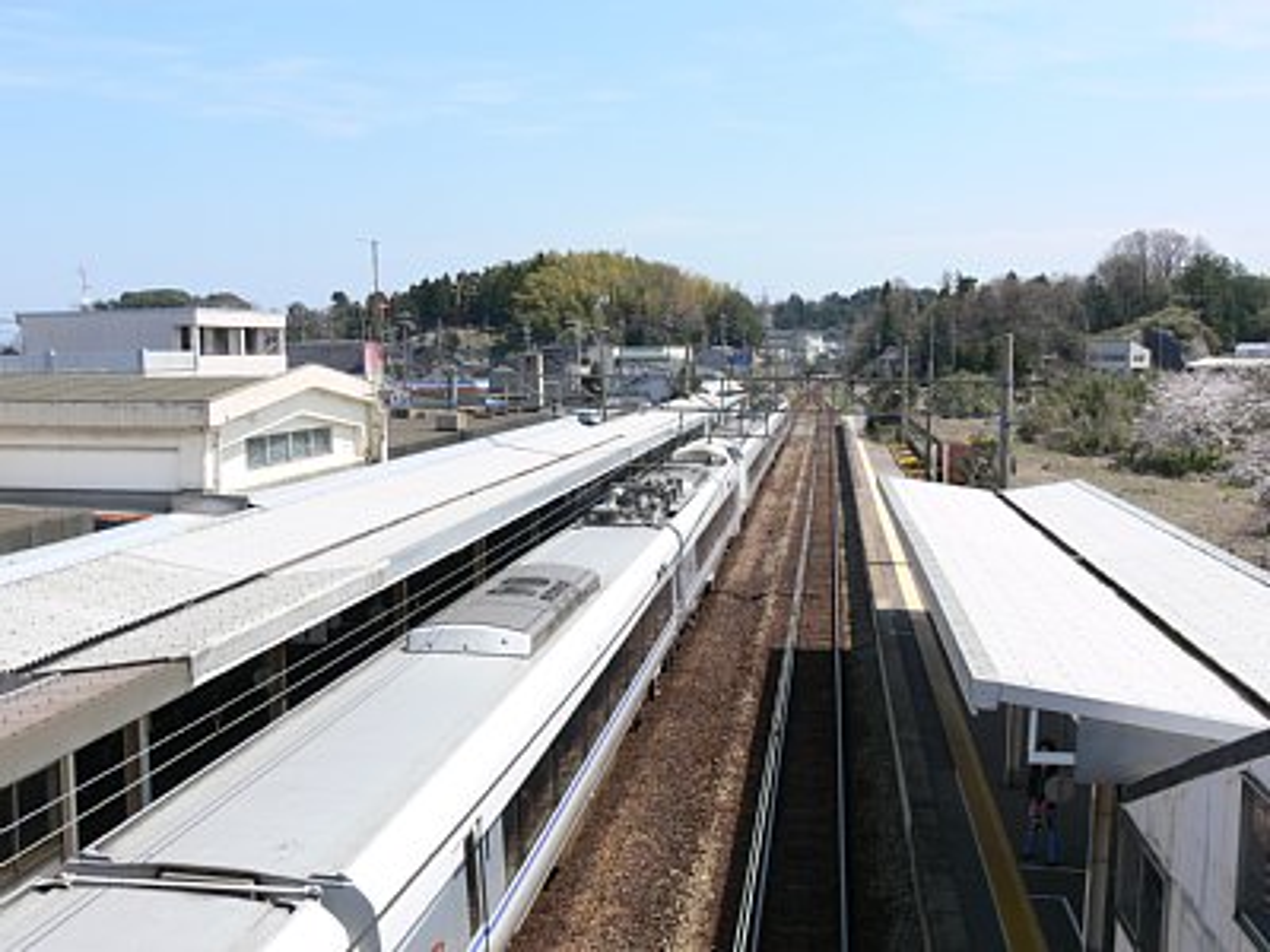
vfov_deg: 40.7
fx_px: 1284
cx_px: 635
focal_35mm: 35
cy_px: 476
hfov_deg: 52.6
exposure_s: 1/320
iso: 80
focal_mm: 7.4
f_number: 5.6
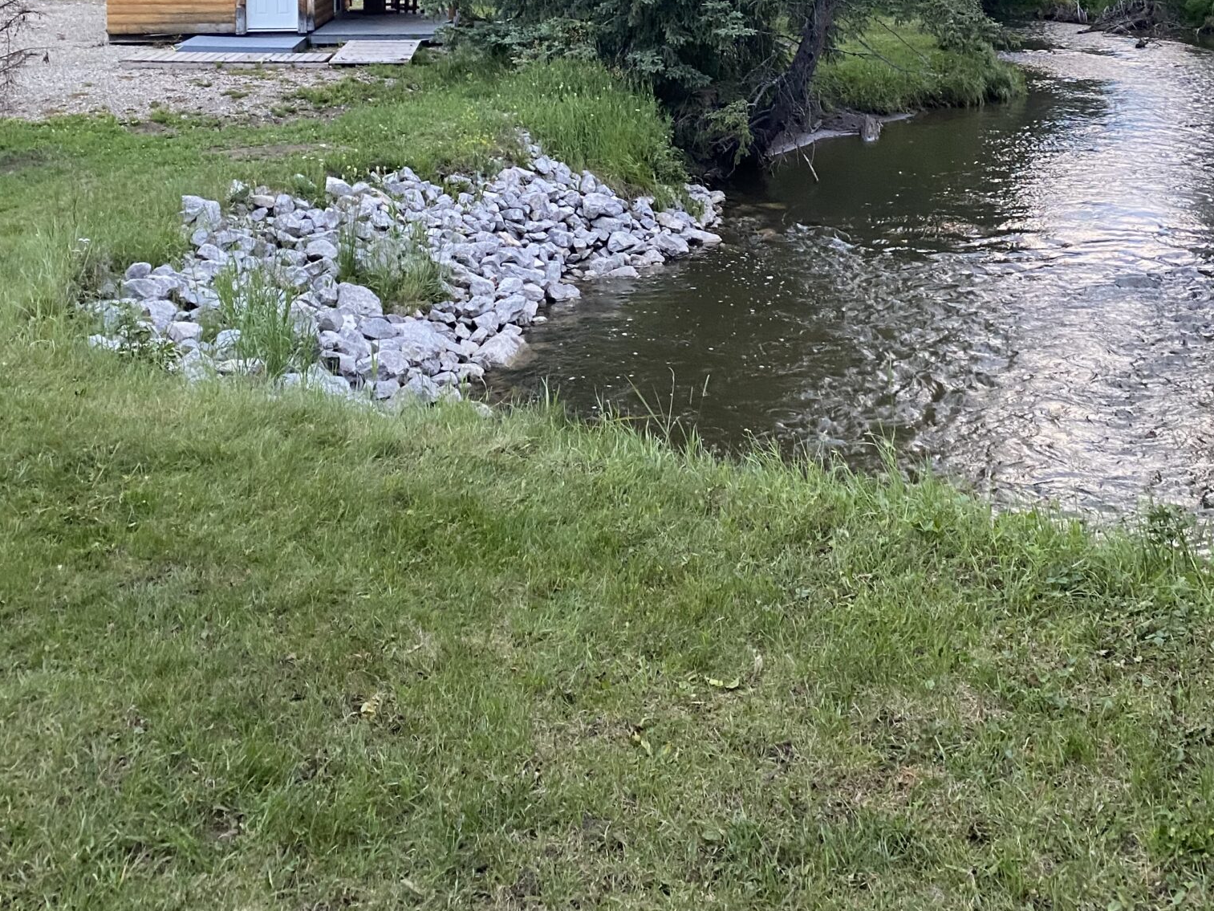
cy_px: 30
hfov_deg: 42.9
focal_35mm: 44
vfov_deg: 30.8
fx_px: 1543
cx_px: 679
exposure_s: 1/60
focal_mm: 4.25
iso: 250
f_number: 1.8
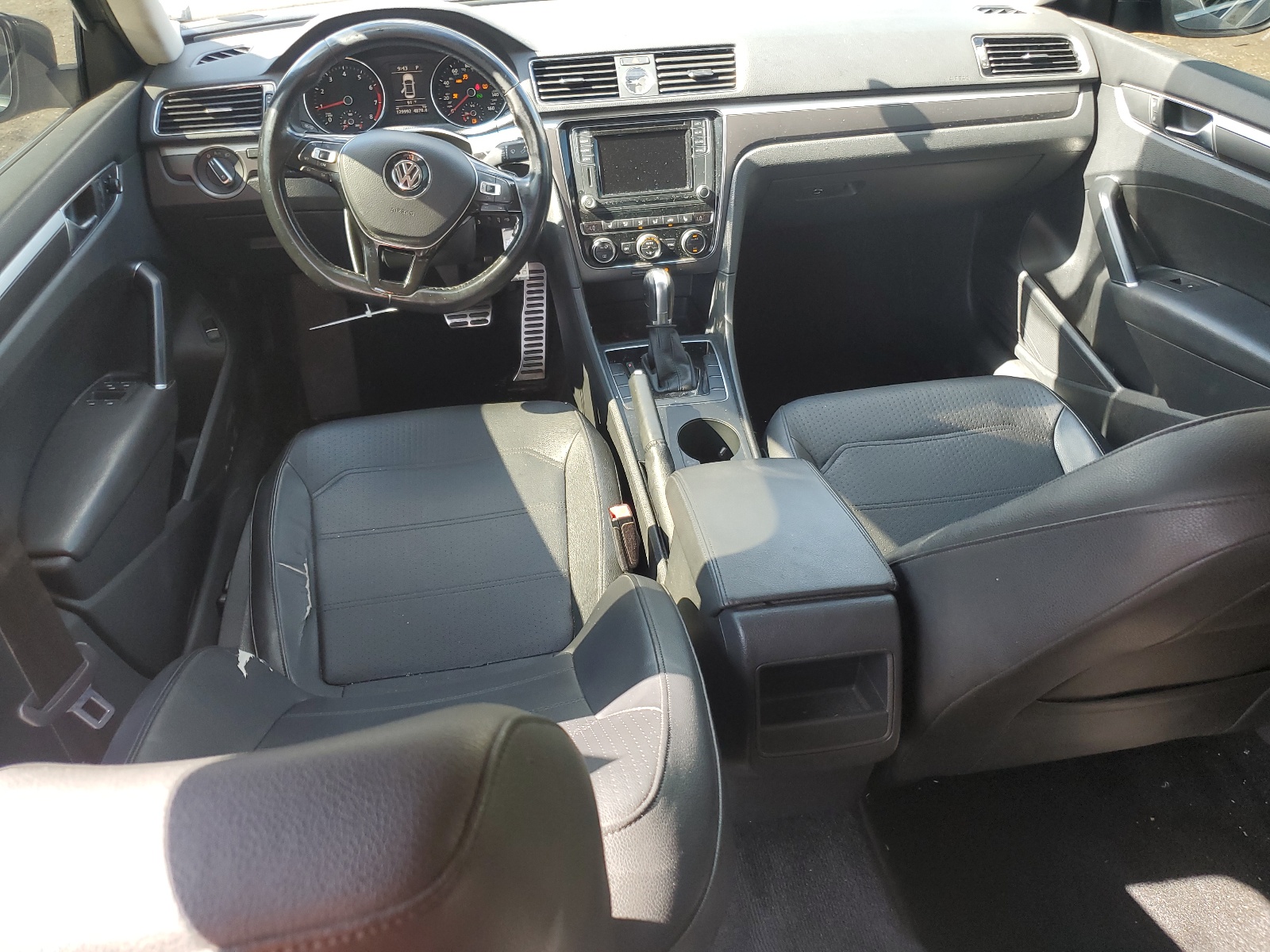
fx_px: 954
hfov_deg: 67.3
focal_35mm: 26
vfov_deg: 53.1
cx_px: 635
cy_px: 476
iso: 58
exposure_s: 1/120
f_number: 1.5
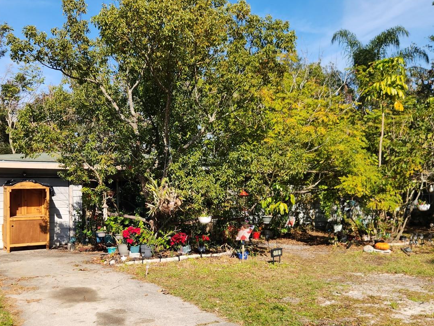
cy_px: 192
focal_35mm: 34
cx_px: 187
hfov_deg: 53.8
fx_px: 426
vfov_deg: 41.7
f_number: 1.8
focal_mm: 5.4
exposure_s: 1/1283
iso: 20
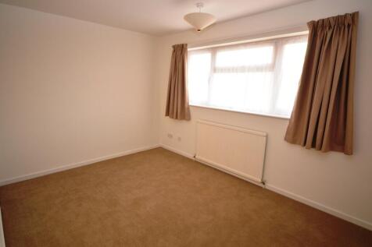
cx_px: 186
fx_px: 201
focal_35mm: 20
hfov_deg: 85.4
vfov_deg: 63.2
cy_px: 124
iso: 450
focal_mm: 13
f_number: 4.5
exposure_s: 1/60
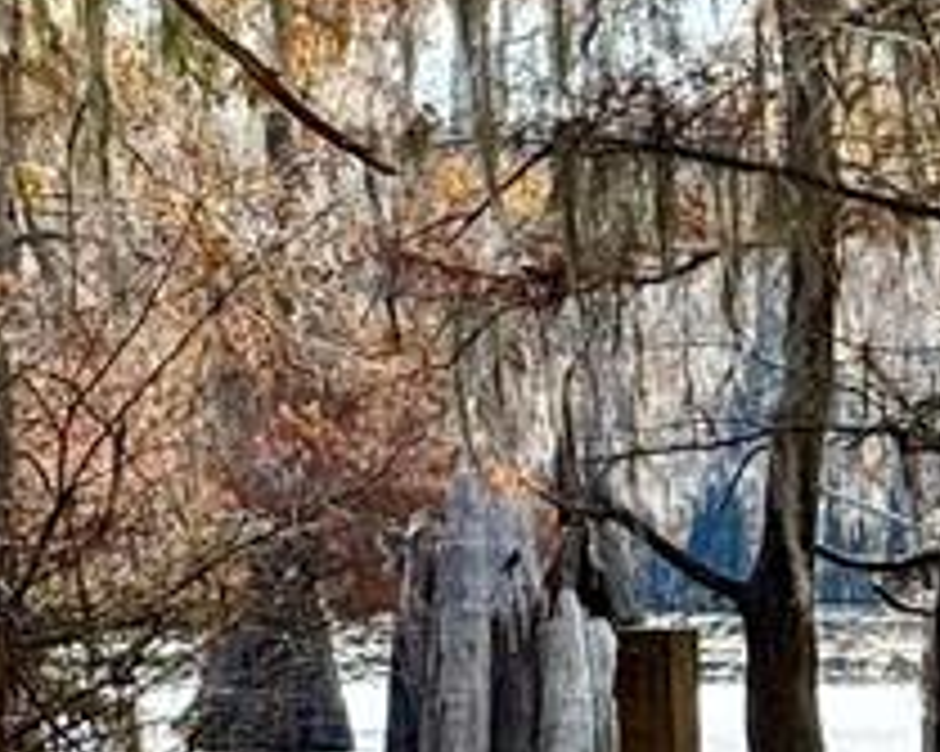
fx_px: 15961
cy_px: 437
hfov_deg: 3.4
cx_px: 346
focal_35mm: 574
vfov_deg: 2.7
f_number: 2.8
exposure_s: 1/546
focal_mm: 15.66
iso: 64
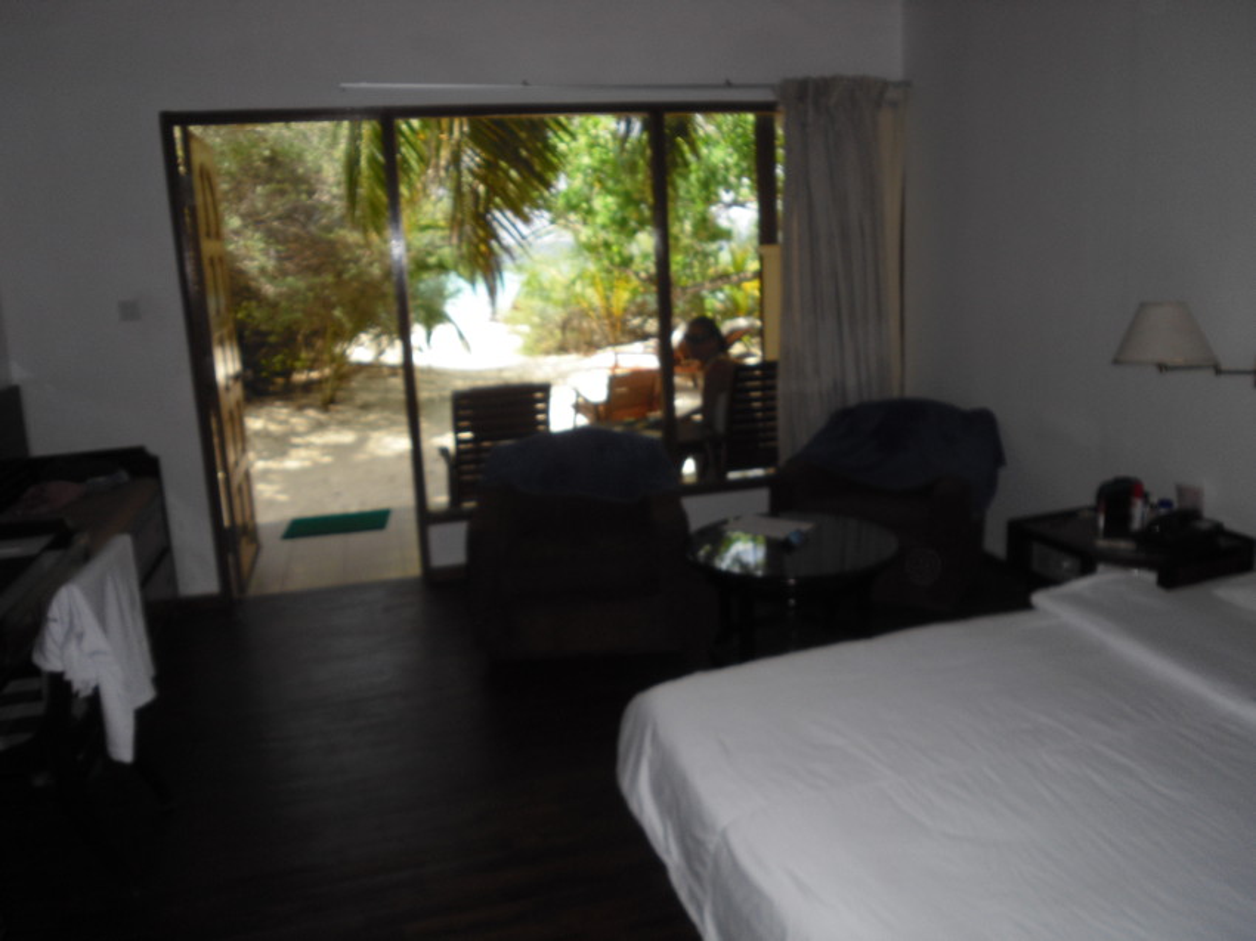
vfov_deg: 49.7
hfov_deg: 63.5
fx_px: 1016
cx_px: 628
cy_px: 470
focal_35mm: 28
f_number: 2.6
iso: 64
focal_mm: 4.65
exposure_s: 1/400
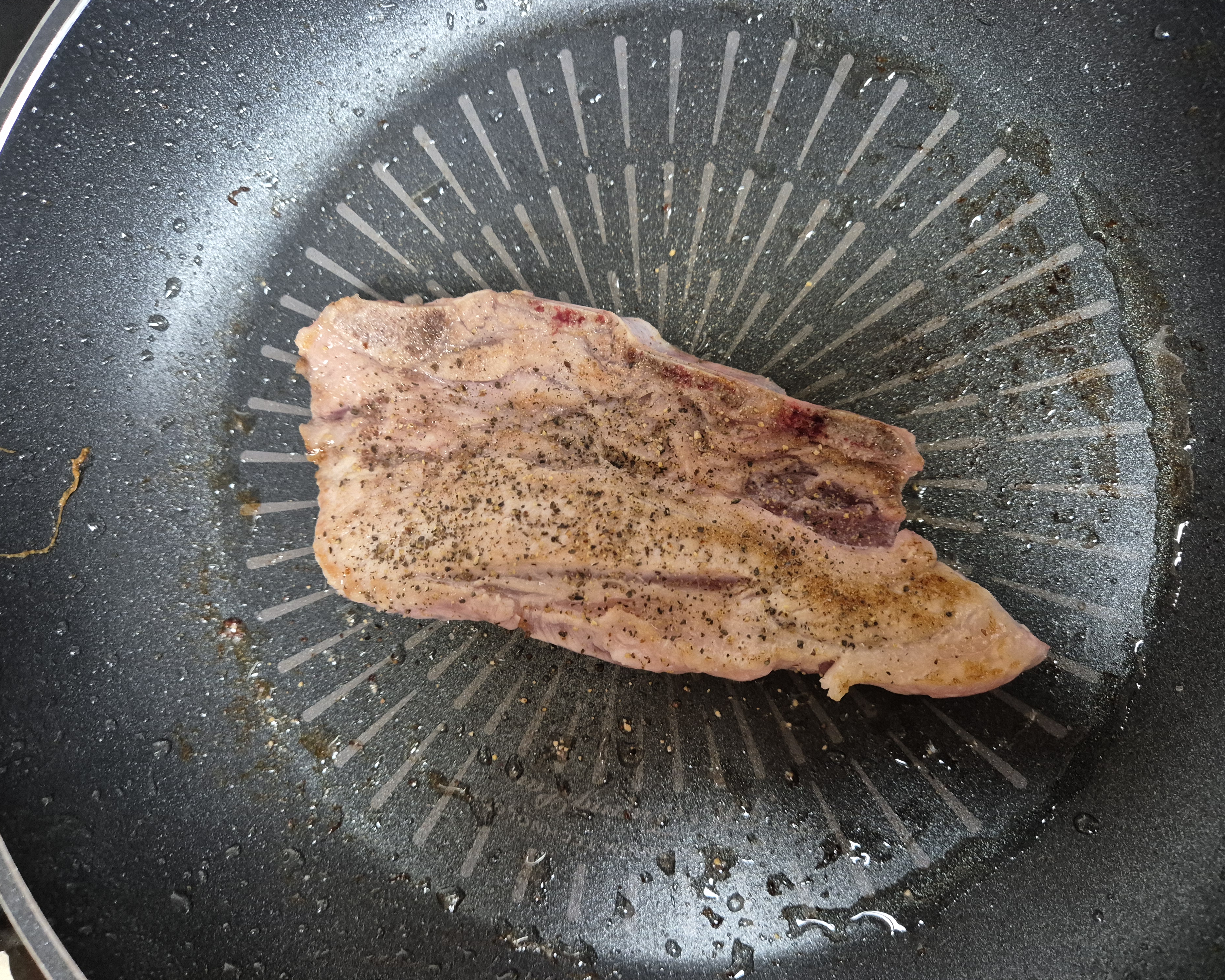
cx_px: 631
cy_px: 489
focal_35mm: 24
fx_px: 870
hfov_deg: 70.3
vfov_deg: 58.8
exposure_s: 1/60
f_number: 1.8
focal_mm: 5.4
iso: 800
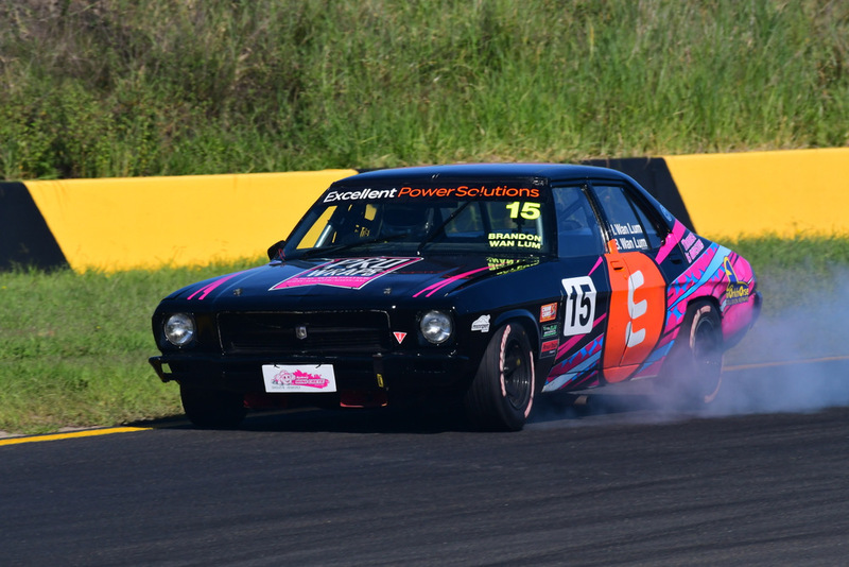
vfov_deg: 1.8
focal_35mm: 750
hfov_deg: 2.7
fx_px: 17693
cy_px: 284
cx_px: 424
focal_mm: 500
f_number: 13
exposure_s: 1/640
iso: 400
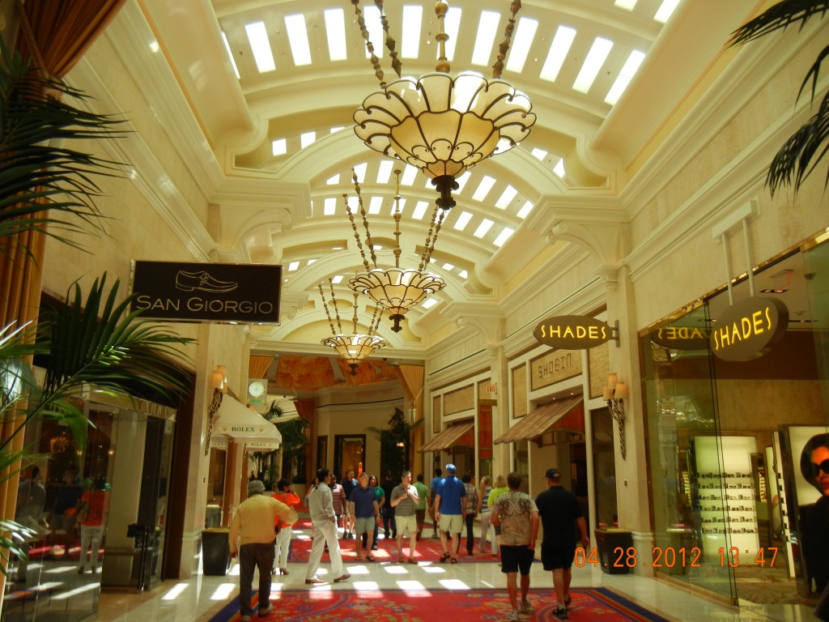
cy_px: 311
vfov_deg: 46.8
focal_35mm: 30
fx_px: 718
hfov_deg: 60.0
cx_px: 414
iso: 160
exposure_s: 1/133
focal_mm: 5.4
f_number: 3.5
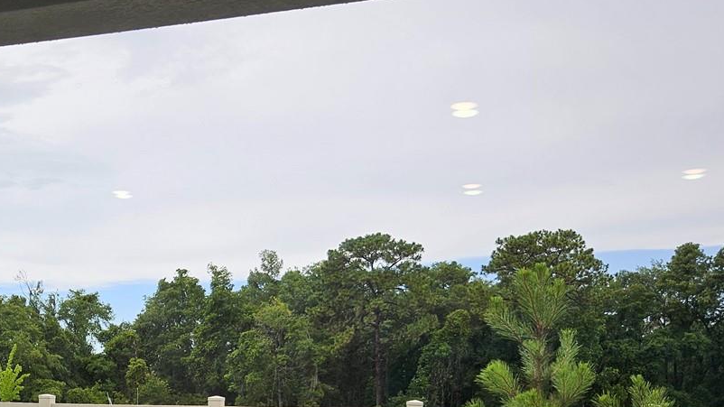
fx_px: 960
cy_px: 422
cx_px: 162
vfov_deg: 22.8
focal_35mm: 50
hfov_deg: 39.9
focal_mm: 5.4
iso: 25
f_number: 1.8
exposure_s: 1/887
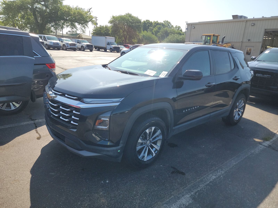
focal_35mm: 24
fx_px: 193
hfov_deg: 71.6
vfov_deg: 56.8
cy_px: 104
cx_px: 139
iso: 50
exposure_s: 1/566
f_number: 1.8
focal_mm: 6.7
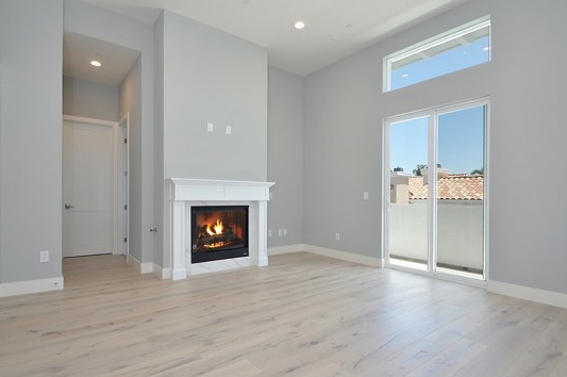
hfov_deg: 90.1
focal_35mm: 18
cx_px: 277
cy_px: 191
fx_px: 283
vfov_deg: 67.2
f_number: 9
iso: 250
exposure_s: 1/30
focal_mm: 10
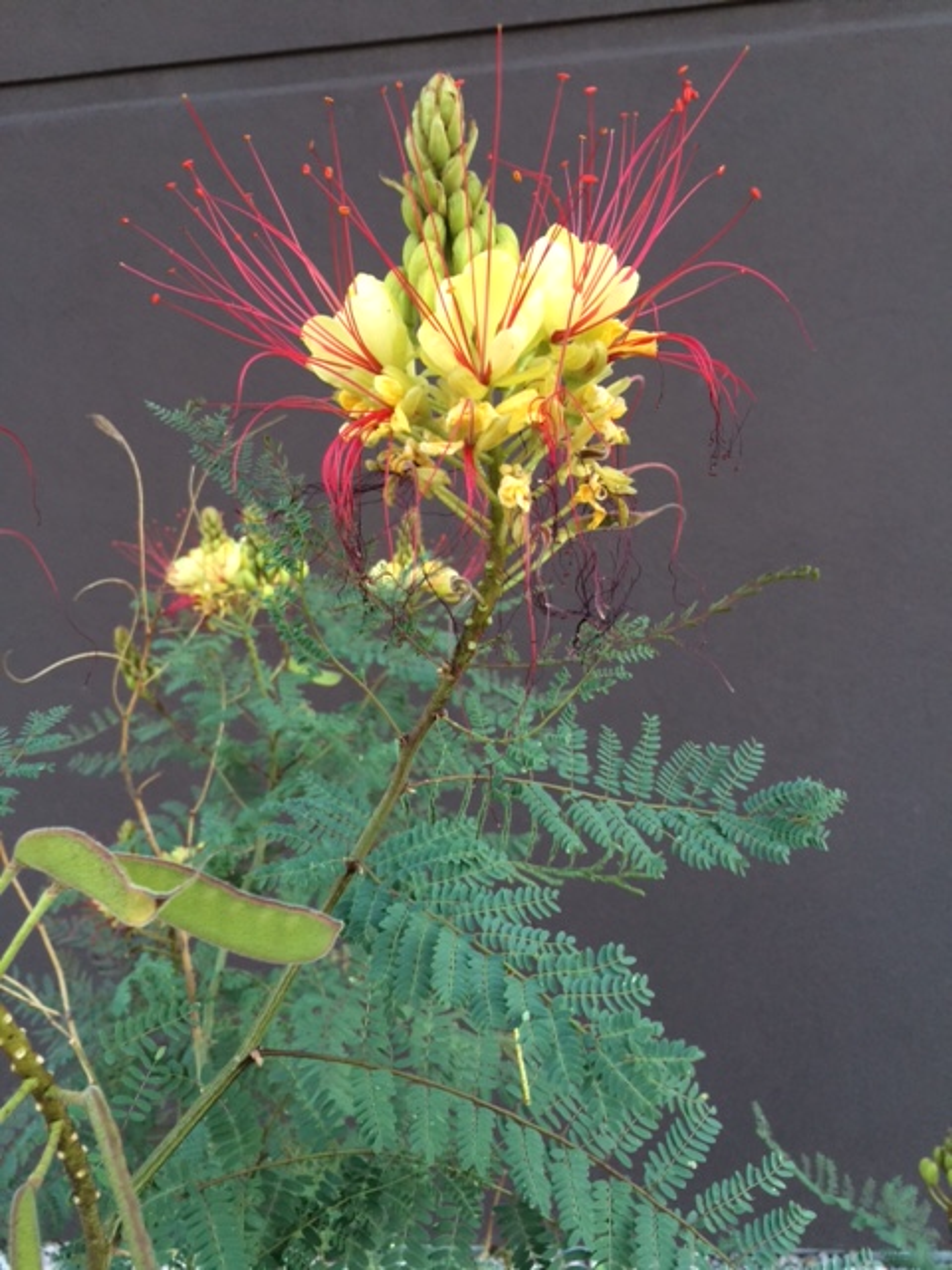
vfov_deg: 61.7
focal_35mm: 29
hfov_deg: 48.2
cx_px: 476
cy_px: 635
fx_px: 1063
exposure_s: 1/40
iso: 40
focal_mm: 4.15
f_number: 2.2
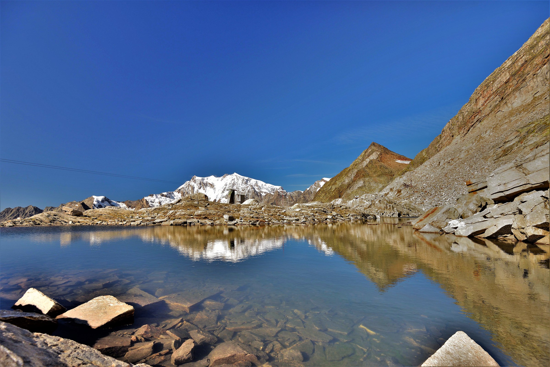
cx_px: 275
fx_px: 244
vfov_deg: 73.8
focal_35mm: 16
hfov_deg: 96.7
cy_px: 184
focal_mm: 16
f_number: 7.1
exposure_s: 1/125
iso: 100
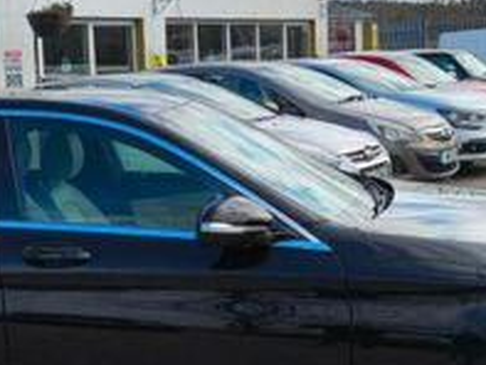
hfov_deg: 25.2
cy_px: 210
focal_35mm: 76
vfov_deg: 19.4
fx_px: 1068
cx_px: 91
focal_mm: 4.71
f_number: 1.7
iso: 50
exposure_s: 1/1351
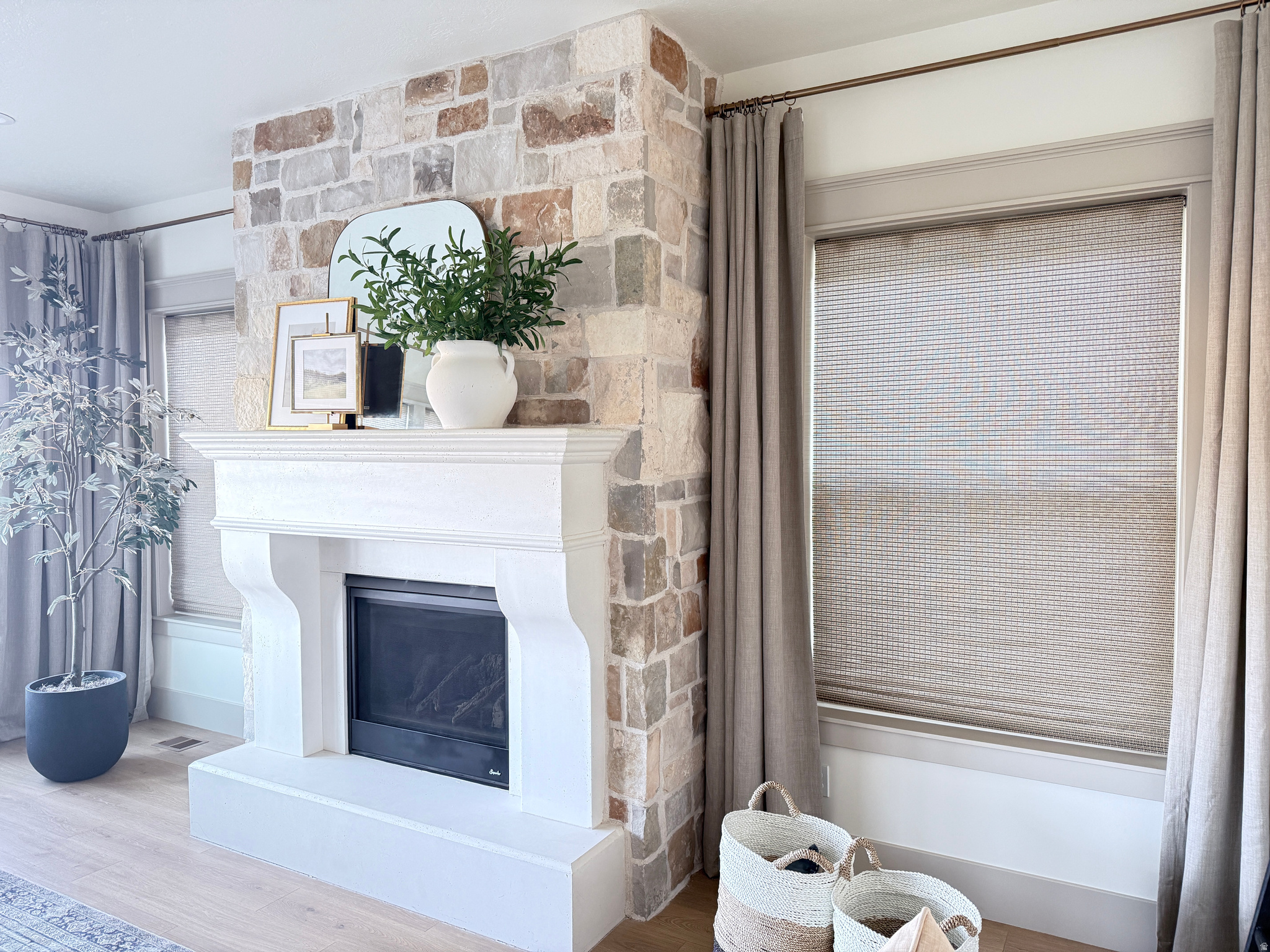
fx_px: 881
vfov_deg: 56.8
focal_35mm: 24
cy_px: 476
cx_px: 635
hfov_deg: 71.6
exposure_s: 1/60
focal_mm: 6.76
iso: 320
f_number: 1.78
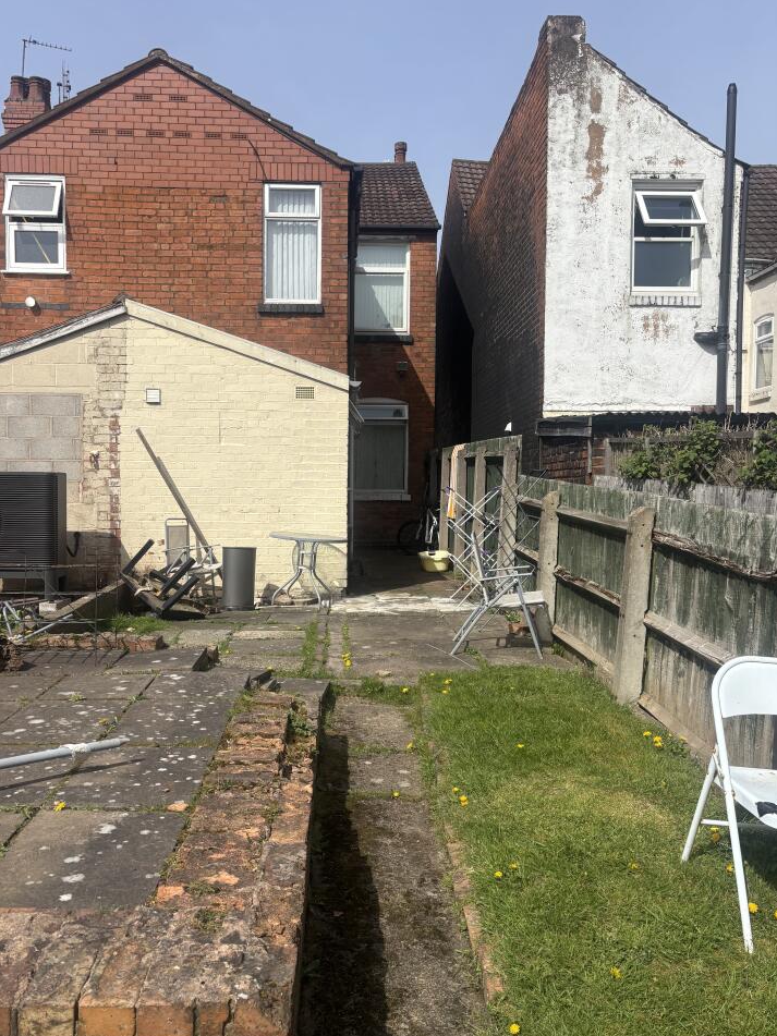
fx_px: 838
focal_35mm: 28
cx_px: 365
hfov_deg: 49.7
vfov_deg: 63.5
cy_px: 521
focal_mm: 5.96
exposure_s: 1/4630
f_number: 1.6
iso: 50
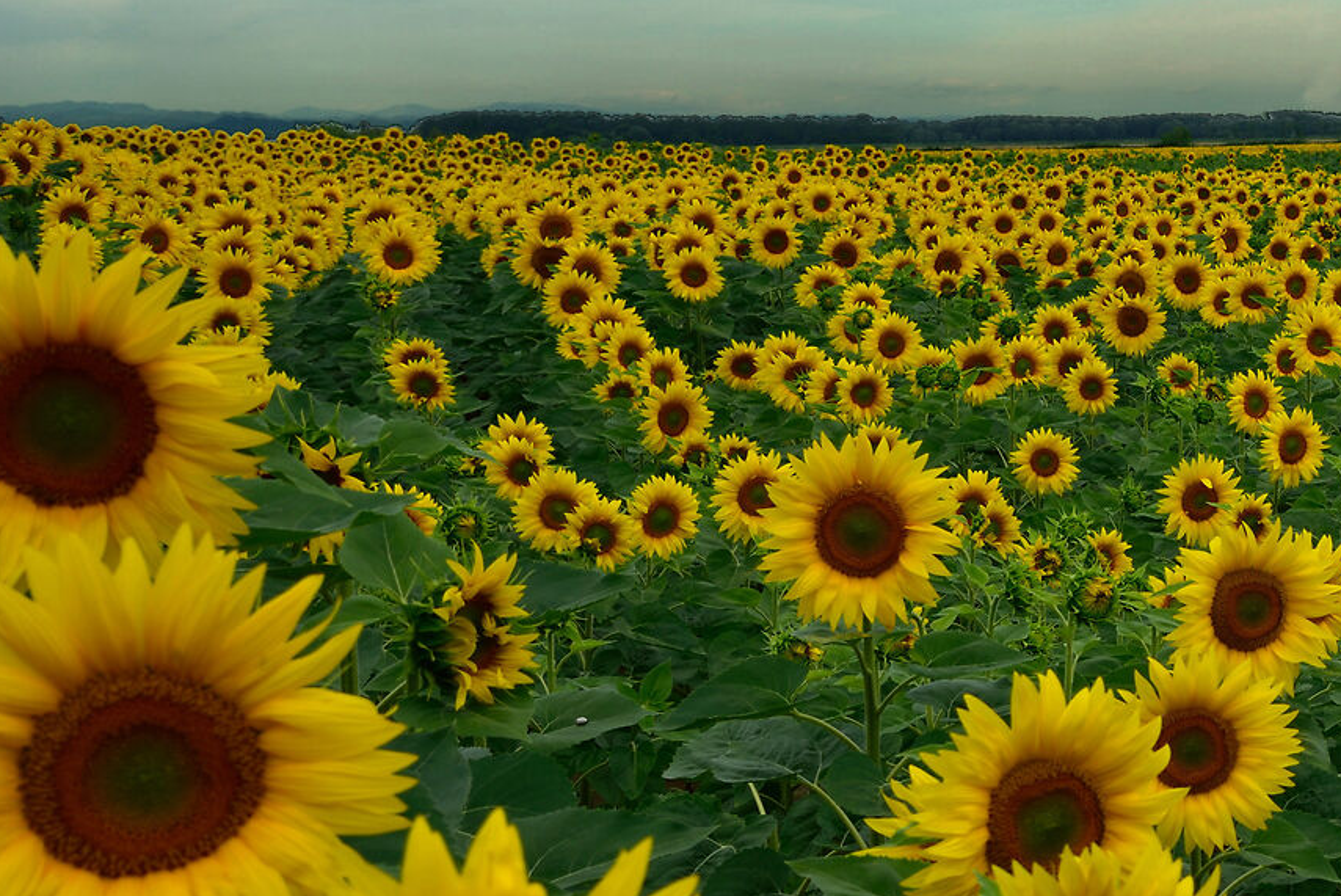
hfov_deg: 21.1
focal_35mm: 87
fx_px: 3242
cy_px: 389
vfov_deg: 15.7
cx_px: 1775
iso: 64
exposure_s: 1/50
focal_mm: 31
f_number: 9
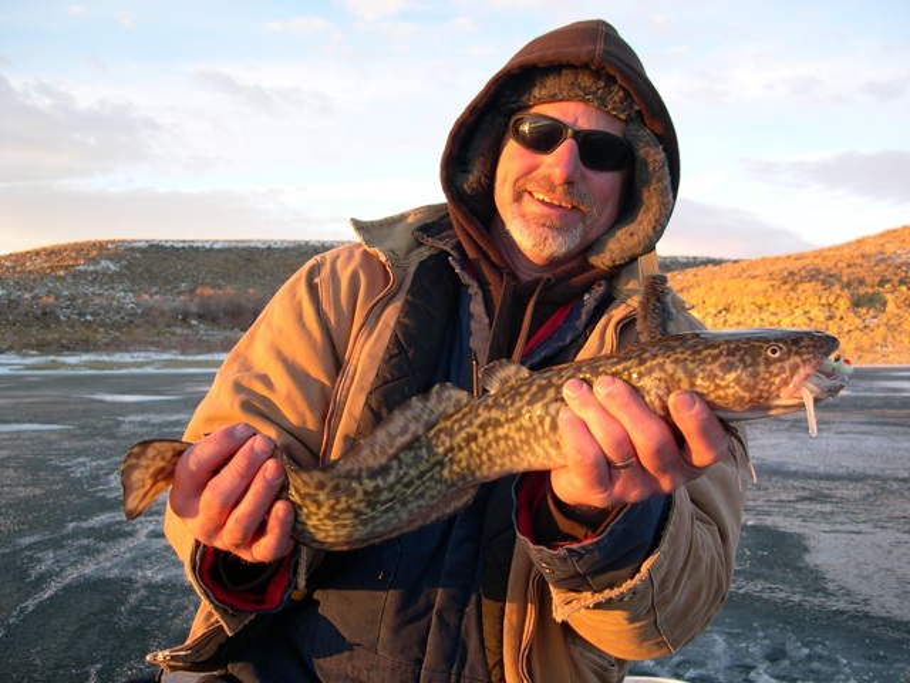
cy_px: 342
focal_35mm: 38
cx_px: 455
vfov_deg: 37.7
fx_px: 999
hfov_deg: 49.0
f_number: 2.8
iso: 100
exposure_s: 1/60.3
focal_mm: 8
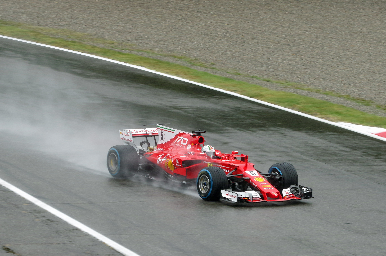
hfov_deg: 11.6
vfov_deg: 7.7
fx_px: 1896
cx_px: 193
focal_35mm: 177
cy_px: 128
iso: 800
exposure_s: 1/250
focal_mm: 118
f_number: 6.7
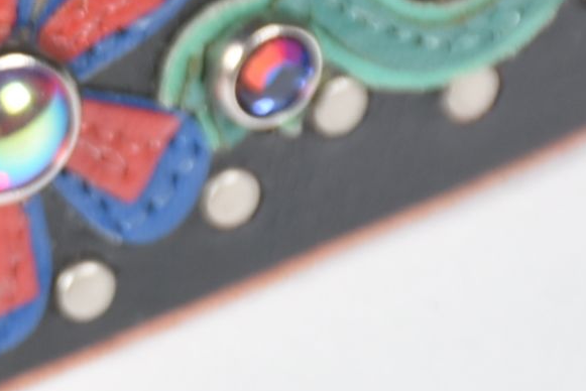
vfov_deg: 2.0
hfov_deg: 2.9
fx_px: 11318
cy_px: 511
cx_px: -807
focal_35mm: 695
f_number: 10
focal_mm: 90
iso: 200
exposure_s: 1/125
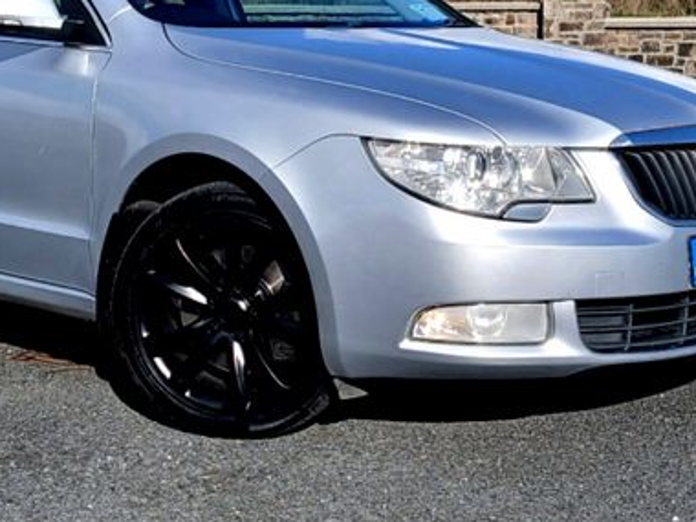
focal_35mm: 41
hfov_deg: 45.0
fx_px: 824
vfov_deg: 34.7
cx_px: 222
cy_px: 159
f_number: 1.8
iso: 20
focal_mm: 3.98
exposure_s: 1/909
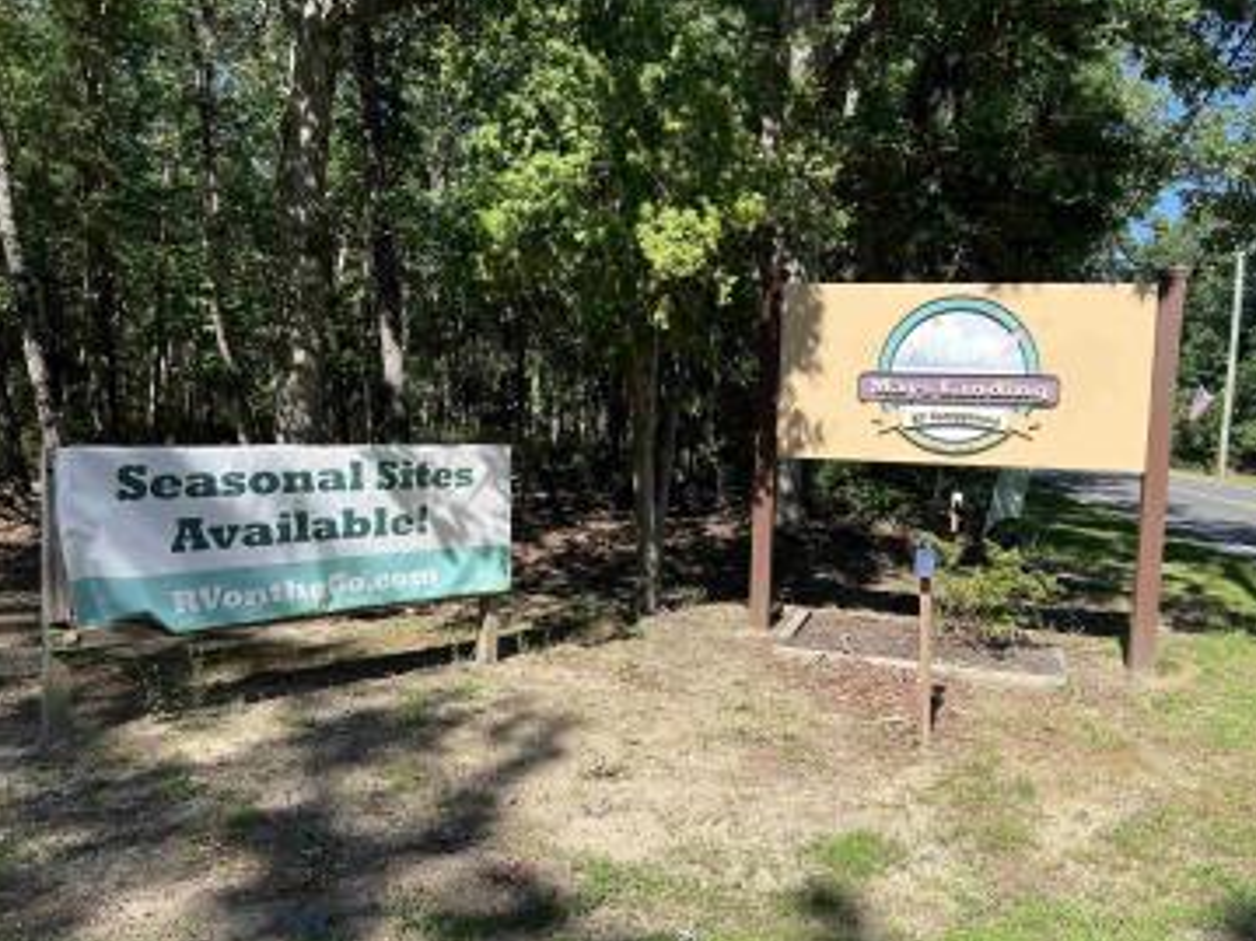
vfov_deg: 48.2
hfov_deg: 61.5
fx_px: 1052
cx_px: 693
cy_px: 490
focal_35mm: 29
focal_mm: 5.7
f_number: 1.5
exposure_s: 1/2457
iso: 50
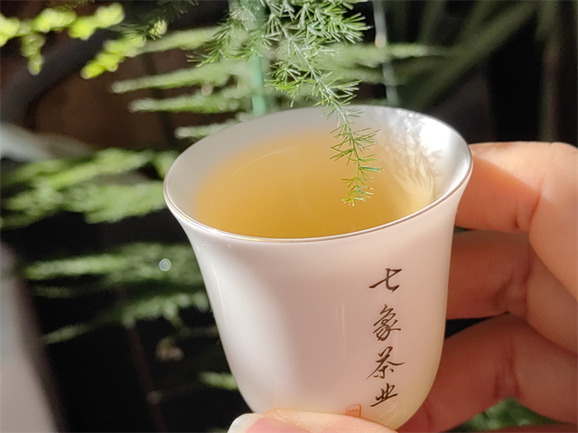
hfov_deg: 31.7
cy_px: 216
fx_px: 1019
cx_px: 289
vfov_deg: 24.0
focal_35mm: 61
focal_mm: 5.54
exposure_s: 1/1883
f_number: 1.8
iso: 50
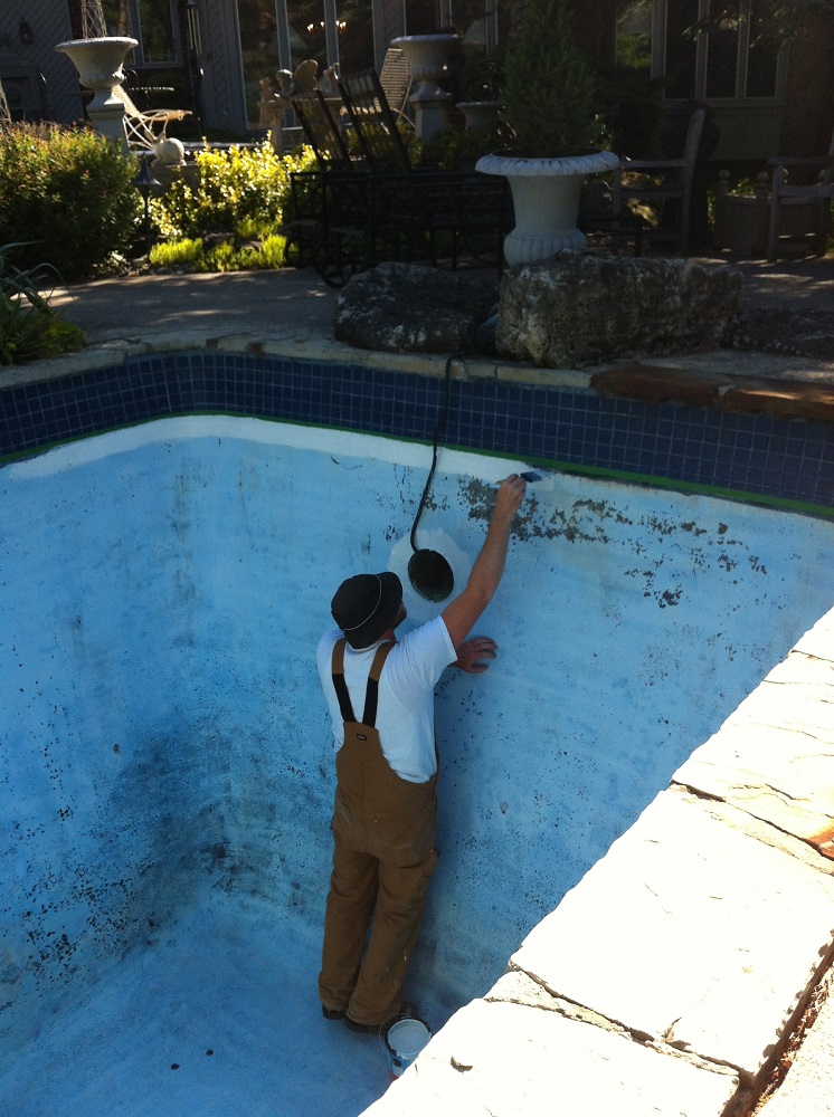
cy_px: 558
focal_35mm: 35
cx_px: 417
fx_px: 1128
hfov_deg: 40.6
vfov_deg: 52.7
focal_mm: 3.85
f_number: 2.8
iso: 80
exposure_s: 1/431
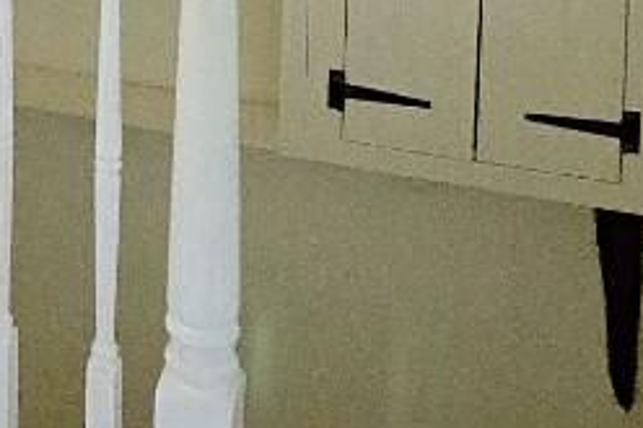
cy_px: -364
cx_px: -65
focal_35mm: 62
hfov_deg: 29.3
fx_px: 1107
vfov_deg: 17.4
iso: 10000
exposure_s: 1/160
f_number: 4
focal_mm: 10
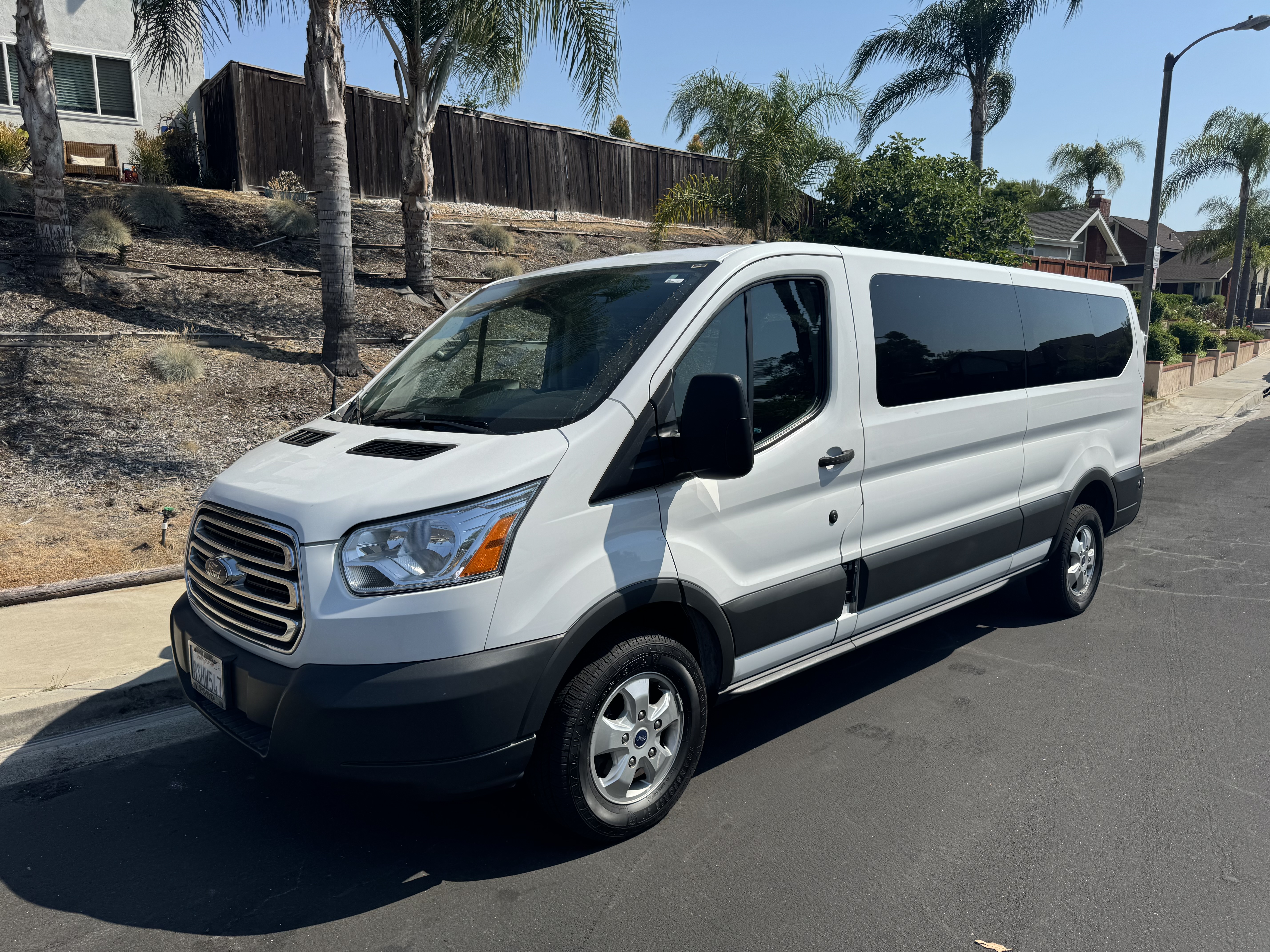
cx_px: 635
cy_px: 476
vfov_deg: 56.8
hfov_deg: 71.6
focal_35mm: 24
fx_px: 881
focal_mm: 6.76
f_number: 1.78
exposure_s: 1/5814
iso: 80
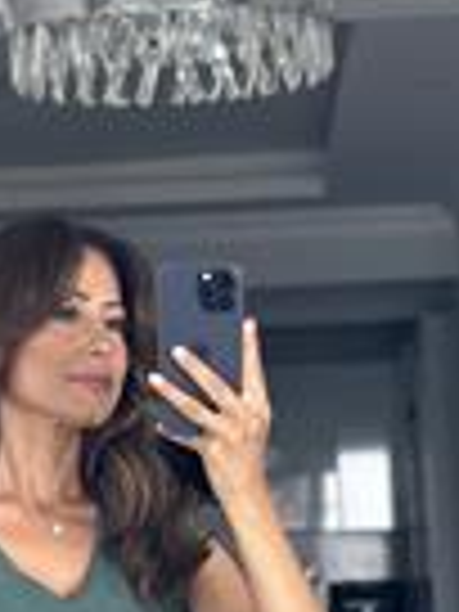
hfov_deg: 8.3
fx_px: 3165
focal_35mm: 179
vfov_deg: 10.6
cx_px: 45
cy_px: 945
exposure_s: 1/128
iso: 125
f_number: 1.78
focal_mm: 6.86
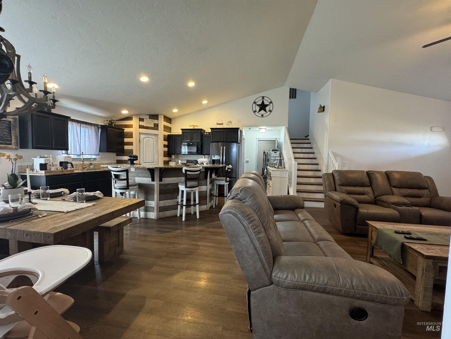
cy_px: 170
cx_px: 226
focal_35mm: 14
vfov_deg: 85.7
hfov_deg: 102.1
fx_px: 182
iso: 400
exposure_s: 1/60
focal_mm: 2.22
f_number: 2.2
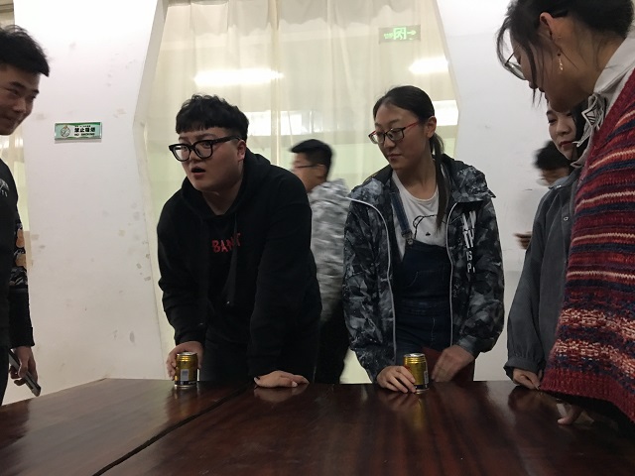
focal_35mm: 29
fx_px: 532
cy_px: 238
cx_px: 318
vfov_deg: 48.2
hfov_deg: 61.7
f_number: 2.2
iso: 100
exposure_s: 1/8
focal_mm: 4.15
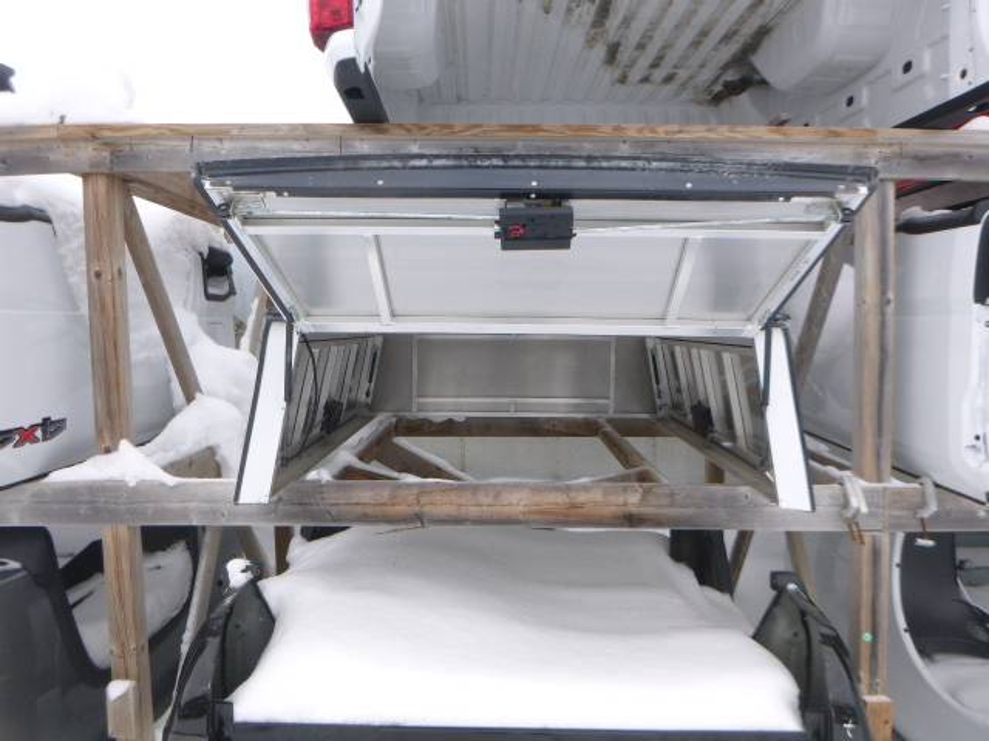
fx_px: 714
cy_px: 370
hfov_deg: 69.4
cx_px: 494
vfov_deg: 54.9
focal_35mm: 25
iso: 100
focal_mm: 4.5
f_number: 3.9
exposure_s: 1/200
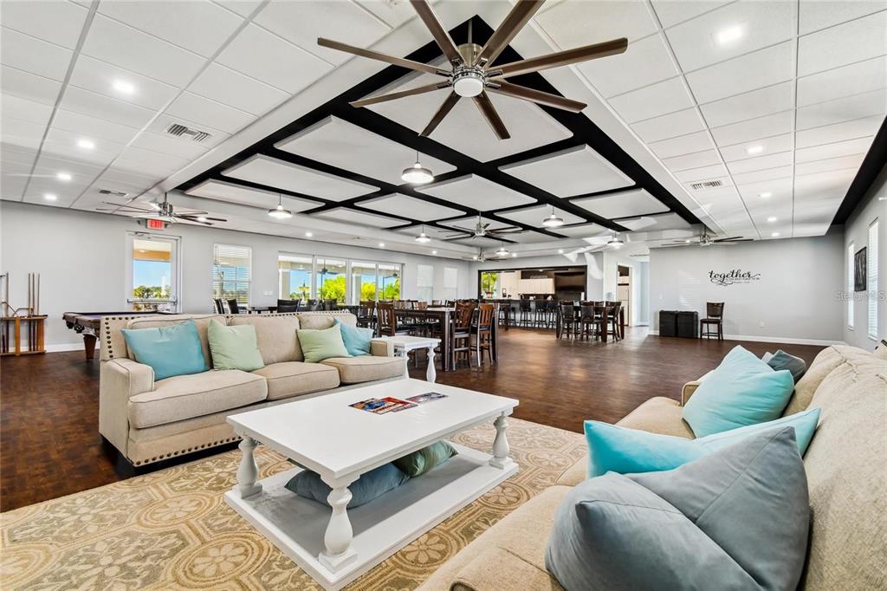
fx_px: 369
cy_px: 296
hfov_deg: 100.4
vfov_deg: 77.3
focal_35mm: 15
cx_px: 444
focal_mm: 10
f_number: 7.1
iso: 100
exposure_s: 1/5
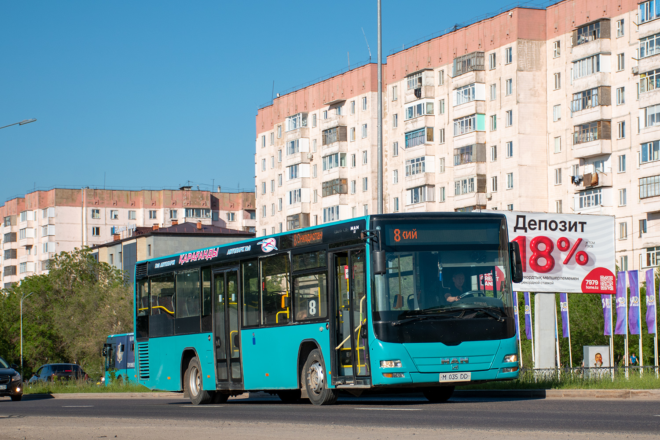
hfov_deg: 29.9
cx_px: 330
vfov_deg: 20.2
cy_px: 220
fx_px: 1237
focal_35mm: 68
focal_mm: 45
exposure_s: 1/640
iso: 100
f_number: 5
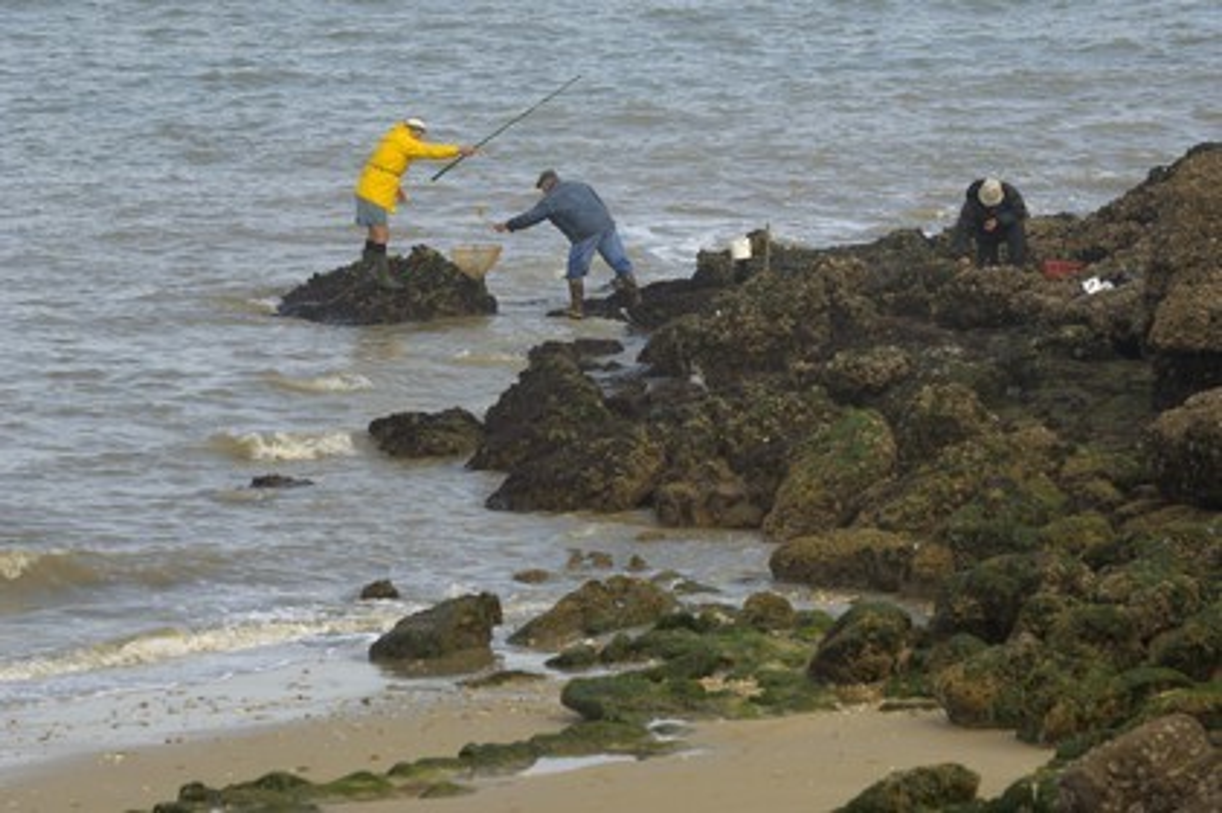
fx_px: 10175
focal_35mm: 300
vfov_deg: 4.6
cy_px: 406
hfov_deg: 6.9
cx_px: 611
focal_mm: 200
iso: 100
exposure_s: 1/160
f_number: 5.6
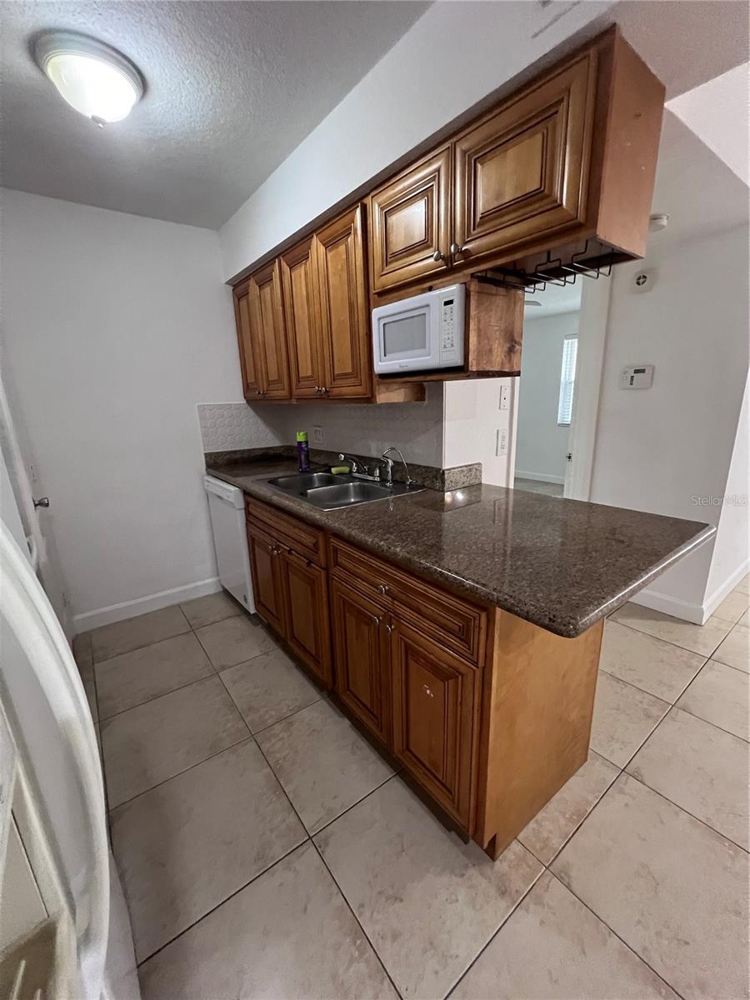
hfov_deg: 89.9
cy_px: 500
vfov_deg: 106.2
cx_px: 375
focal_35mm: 13
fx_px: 376
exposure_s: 1/60
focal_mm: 1.57
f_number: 1.8
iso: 800
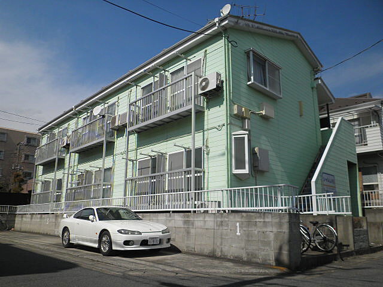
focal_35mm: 26
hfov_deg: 67.3
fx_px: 288
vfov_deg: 53.1
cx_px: 192
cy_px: 144
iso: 64
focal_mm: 4.7
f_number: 7.9
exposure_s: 1/250
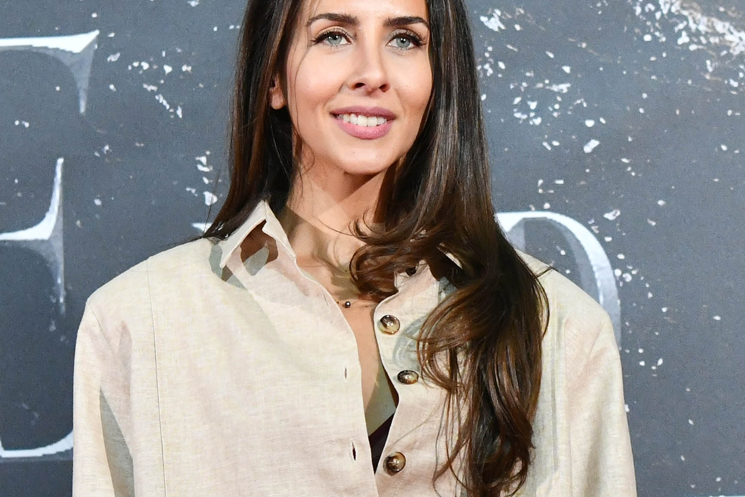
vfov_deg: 8.0
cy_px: 545
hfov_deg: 12.0
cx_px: 323
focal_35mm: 171
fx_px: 3539
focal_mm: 48
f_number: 4
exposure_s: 1/400
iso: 1600
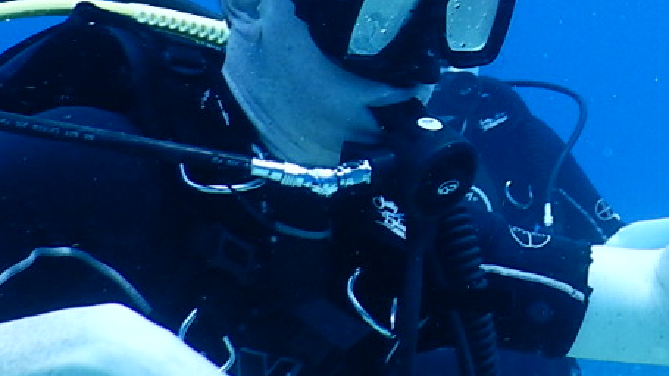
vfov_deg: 11.9
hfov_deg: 20.7
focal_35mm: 100
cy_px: -51
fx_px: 1774
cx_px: 653
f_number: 2.8
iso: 125
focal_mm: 5.1
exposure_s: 1/320
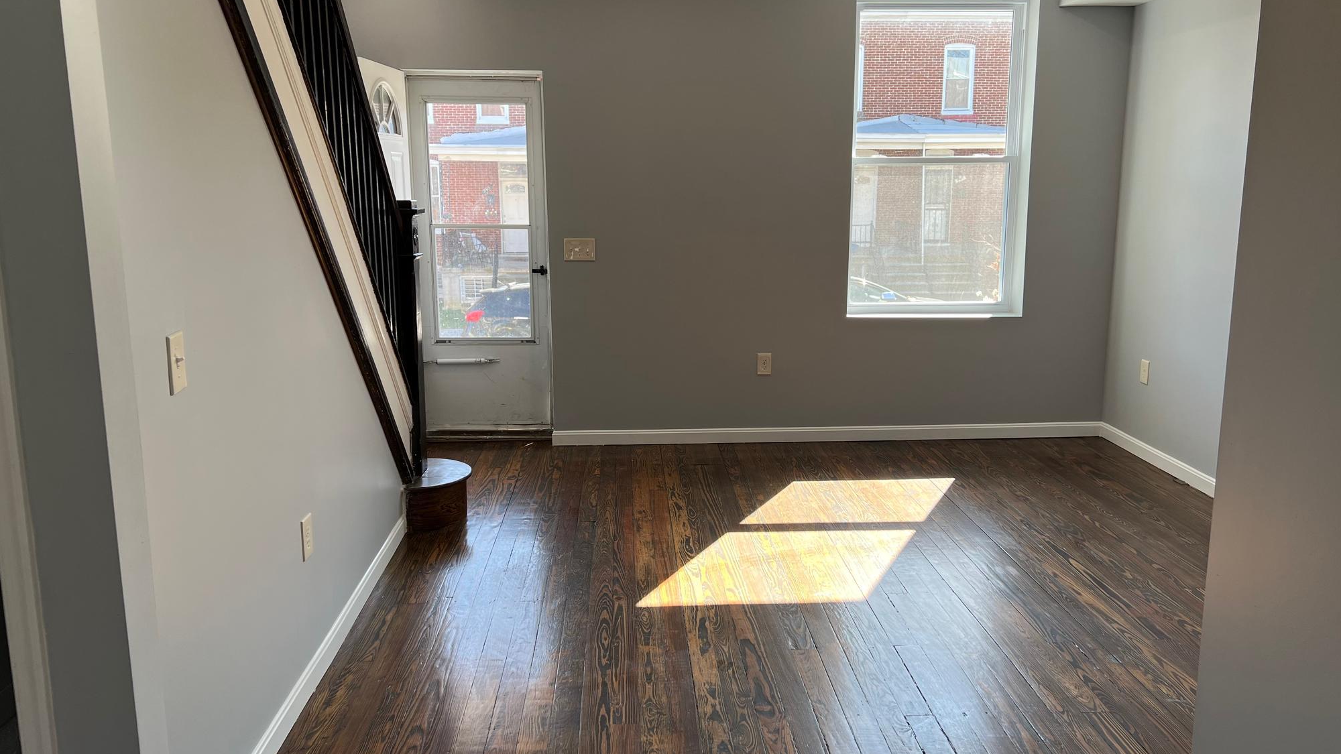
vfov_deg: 40.2
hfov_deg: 66.1
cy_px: 349
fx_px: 1031
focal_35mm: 29
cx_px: 664
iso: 50
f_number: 1.5
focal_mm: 5.7
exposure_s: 1/163
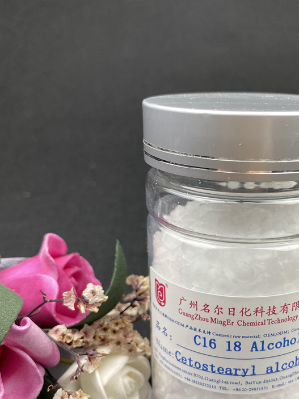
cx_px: 199
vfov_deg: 49.8
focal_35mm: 37
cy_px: 241
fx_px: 426
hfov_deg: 38.3
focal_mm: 4.25
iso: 50
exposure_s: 1/100
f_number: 1.8
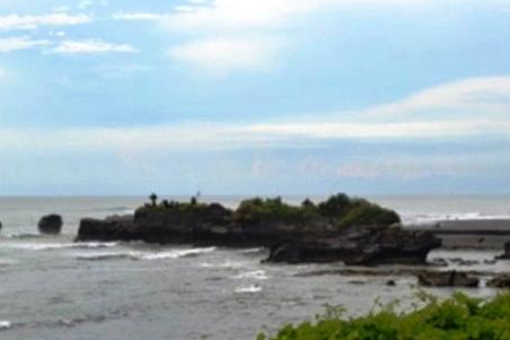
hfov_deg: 23.9
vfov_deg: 16.0
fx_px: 1204
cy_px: 219
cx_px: 270
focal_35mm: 85
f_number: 8
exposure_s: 1/250
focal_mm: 40
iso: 100
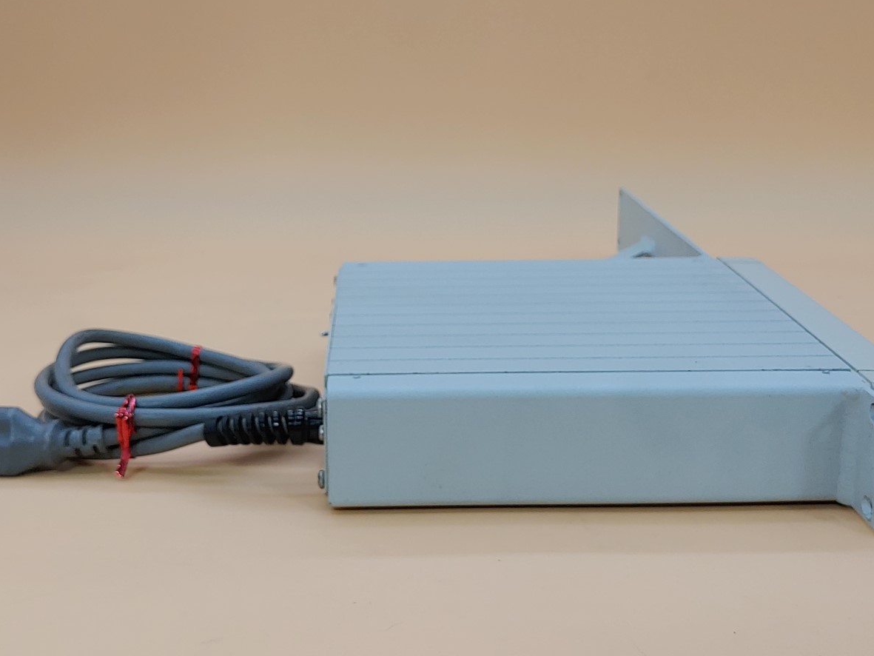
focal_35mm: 50
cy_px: 309
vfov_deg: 29.1
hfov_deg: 38.2
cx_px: 425
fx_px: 1263
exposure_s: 1/66
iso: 50
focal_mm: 4.36
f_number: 1.8
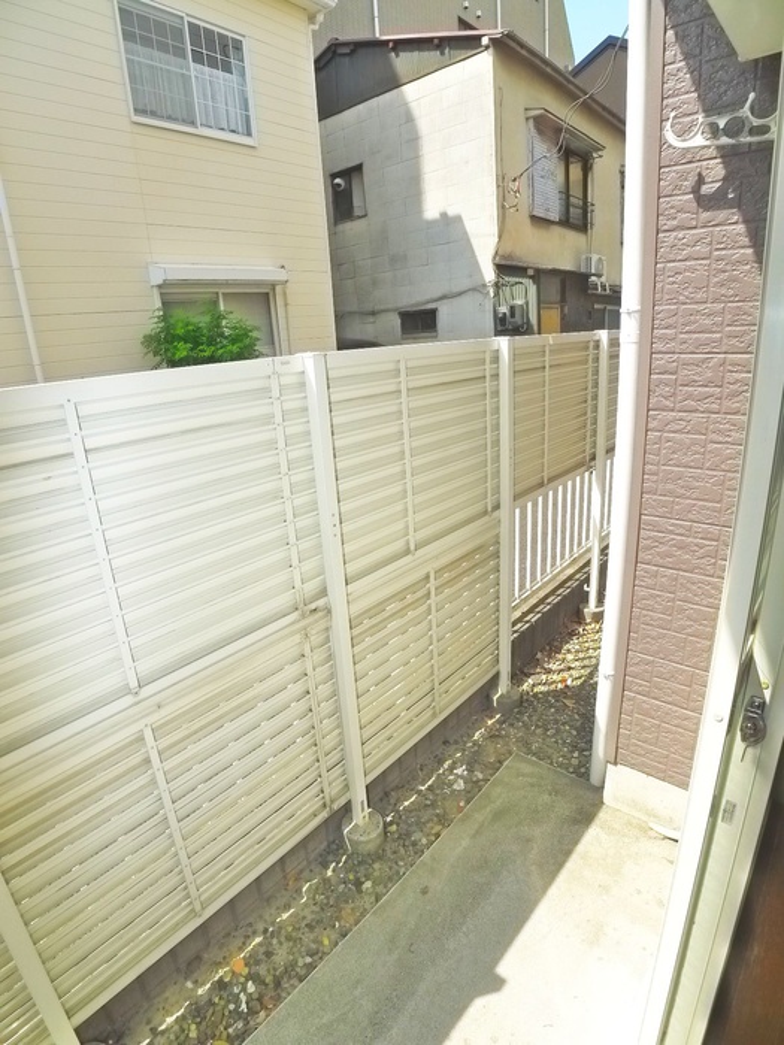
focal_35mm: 24
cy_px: 522
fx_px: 725
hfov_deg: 56.8
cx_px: 392
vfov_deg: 71.6
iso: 400
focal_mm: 5.1
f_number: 4
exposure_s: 1/400
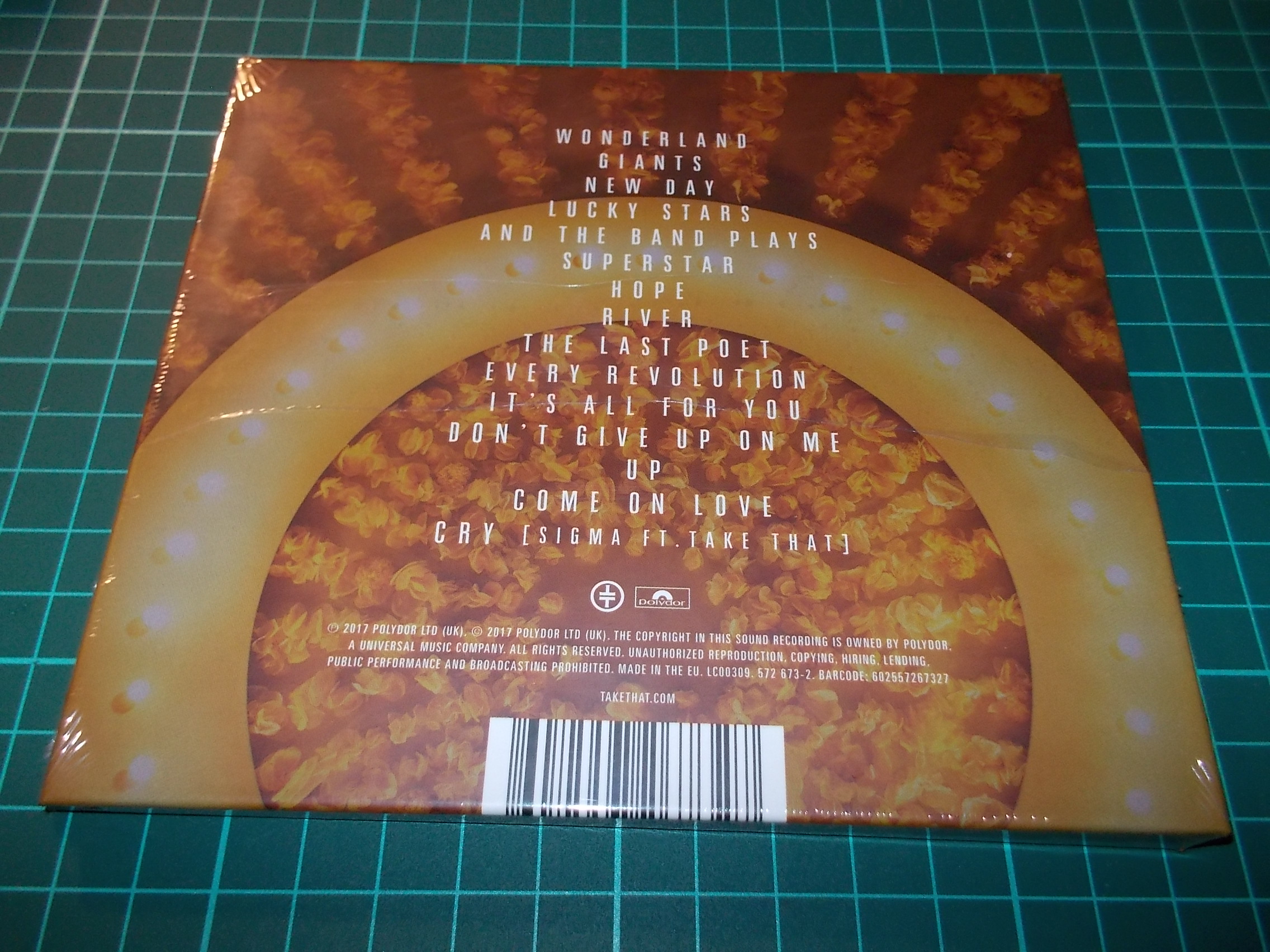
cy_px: 476
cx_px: 635
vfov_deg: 48.2
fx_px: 1064
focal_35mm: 29
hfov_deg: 61.7
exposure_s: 1/30
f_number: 3.3
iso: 200
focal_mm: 4.1
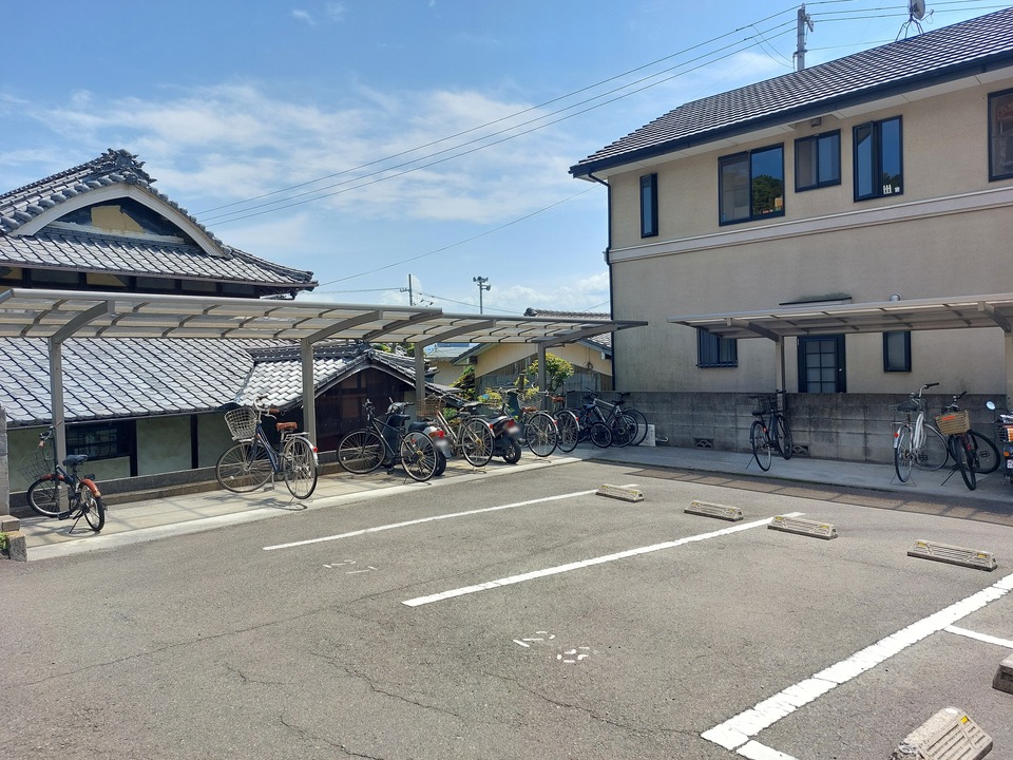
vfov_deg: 56.8
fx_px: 702
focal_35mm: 24
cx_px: 506
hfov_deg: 71.6
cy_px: 380
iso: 25
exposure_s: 1/549
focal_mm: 5.23
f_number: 1.8
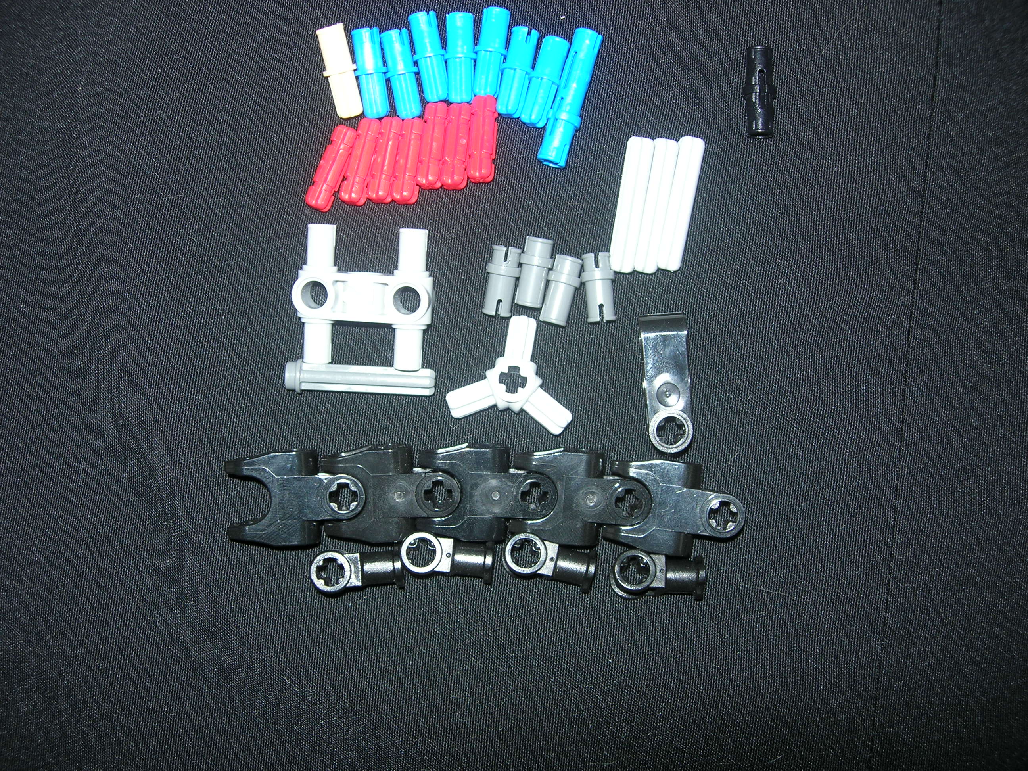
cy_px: 386
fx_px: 1128
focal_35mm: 38
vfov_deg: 37.7
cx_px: 514
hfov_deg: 49.0
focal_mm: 7.8
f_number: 2.8
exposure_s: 1/60.1
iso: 64
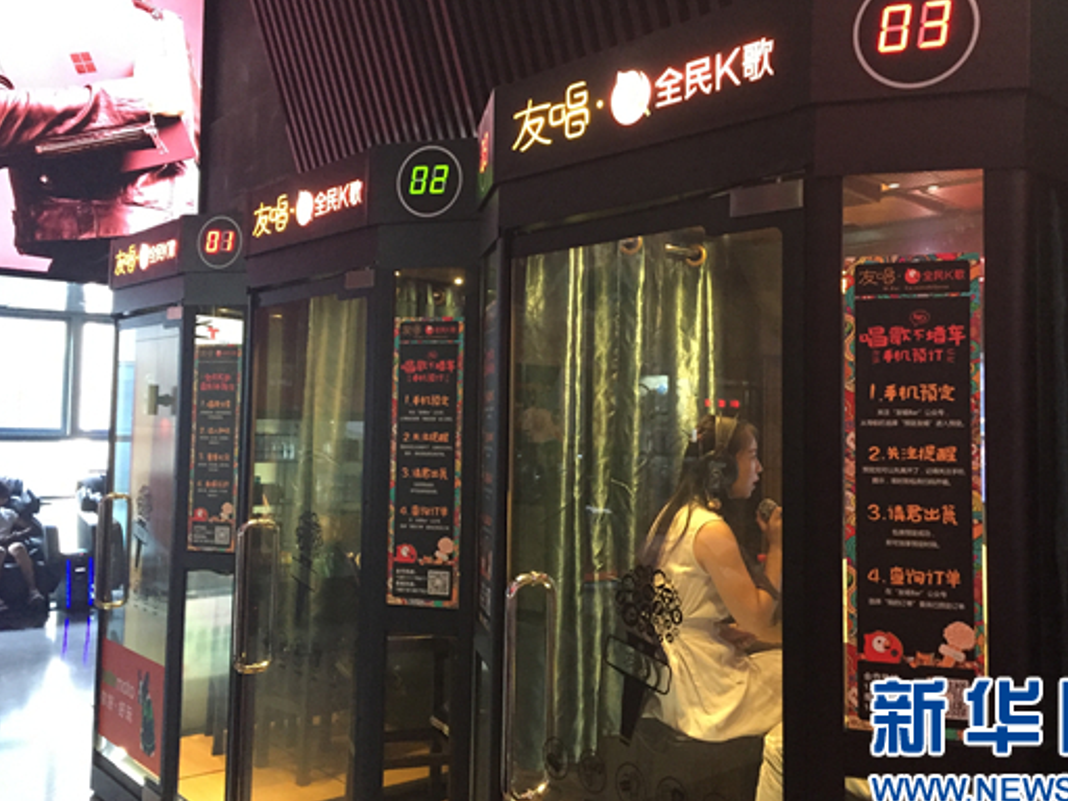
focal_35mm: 34
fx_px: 1049
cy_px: 380
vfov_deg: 41.8
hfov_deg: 53.9
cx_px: 572
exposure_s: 1/25
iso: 320
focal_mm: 4.15
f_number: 2.2
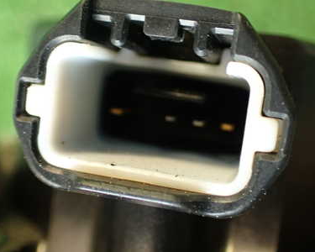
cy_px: 129
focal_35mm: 50
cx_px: 168
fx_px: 466
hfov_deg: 37.3
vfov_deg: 30.3
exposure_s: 1/30
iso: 250
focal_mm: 5.79
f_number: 2.4
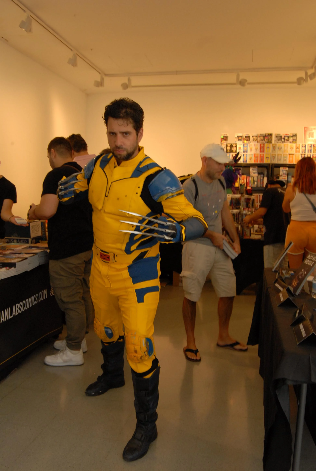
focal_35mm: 30
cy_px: 236
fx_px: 393
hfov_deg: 43.8
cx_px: 158
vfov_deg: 61.8
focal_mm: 20
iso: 400
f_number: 6.3
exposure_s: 1/20
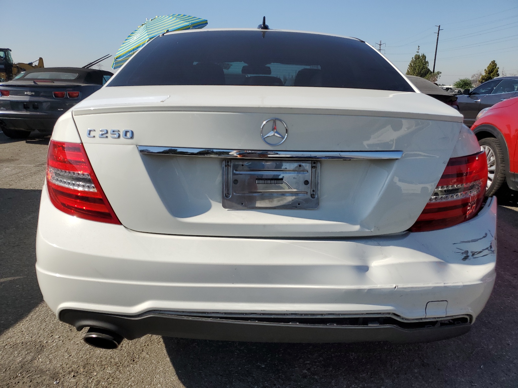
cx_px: 259
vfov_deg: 53.1
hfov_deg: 67.3
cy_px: 194
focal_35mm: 26
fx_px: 389
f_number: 1.5
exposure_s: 1/5000
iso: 50
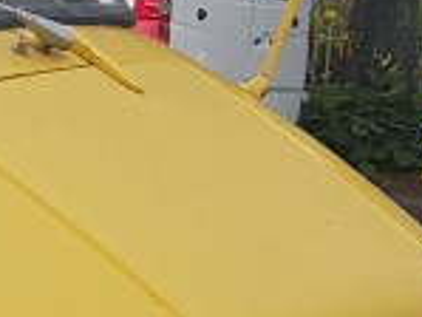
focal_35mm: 179
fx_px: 2184
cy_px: 342
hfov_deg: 9.6
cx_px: -626
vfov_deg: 8.2
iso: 40
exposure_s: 1/151
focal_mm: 4.2
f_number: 1.7
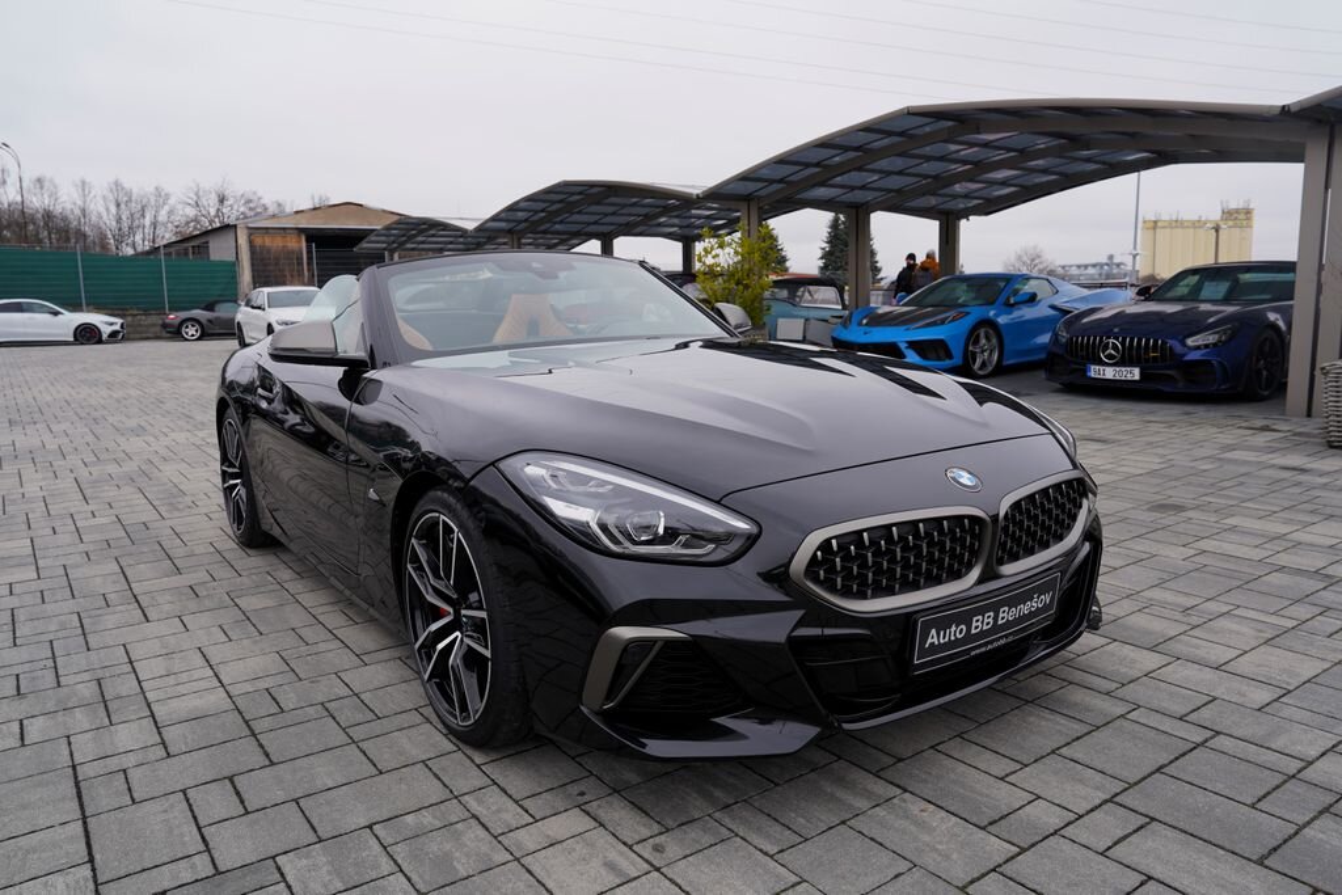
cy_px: 448
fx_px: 932
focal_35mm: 25
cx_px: 671
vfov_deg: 51.3
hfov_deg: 71.5
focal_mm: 25
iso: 100
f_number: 5.6
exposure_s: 1/125
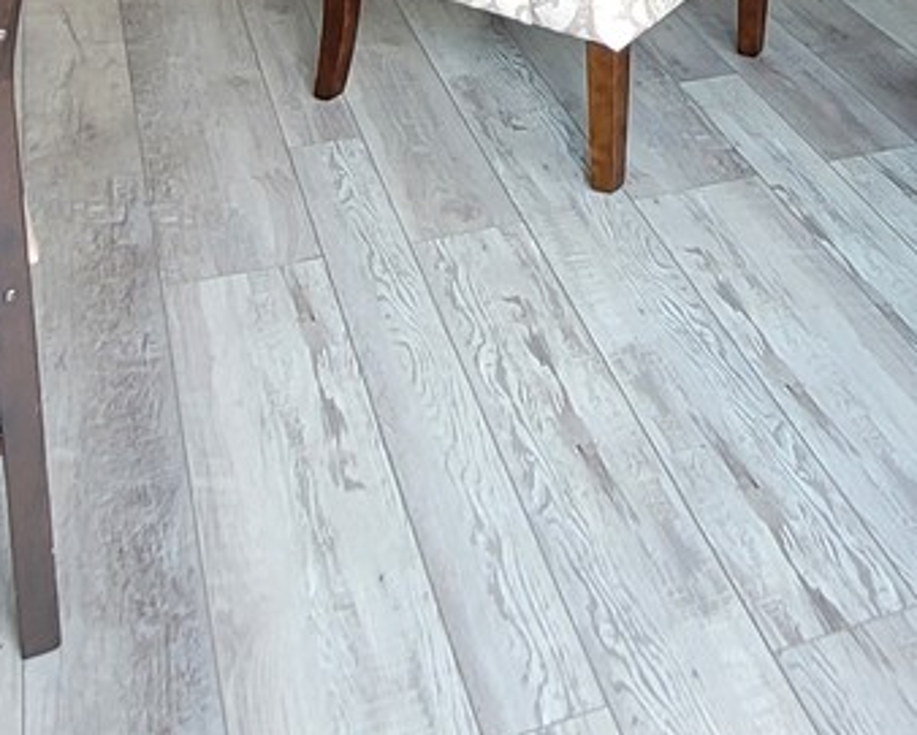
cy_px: -461
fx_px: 1467
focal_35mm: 54
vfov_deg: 21.7
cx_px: 701
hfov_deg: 33.9
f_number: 2.2
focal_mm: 1.74
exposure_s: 1/60
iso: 80
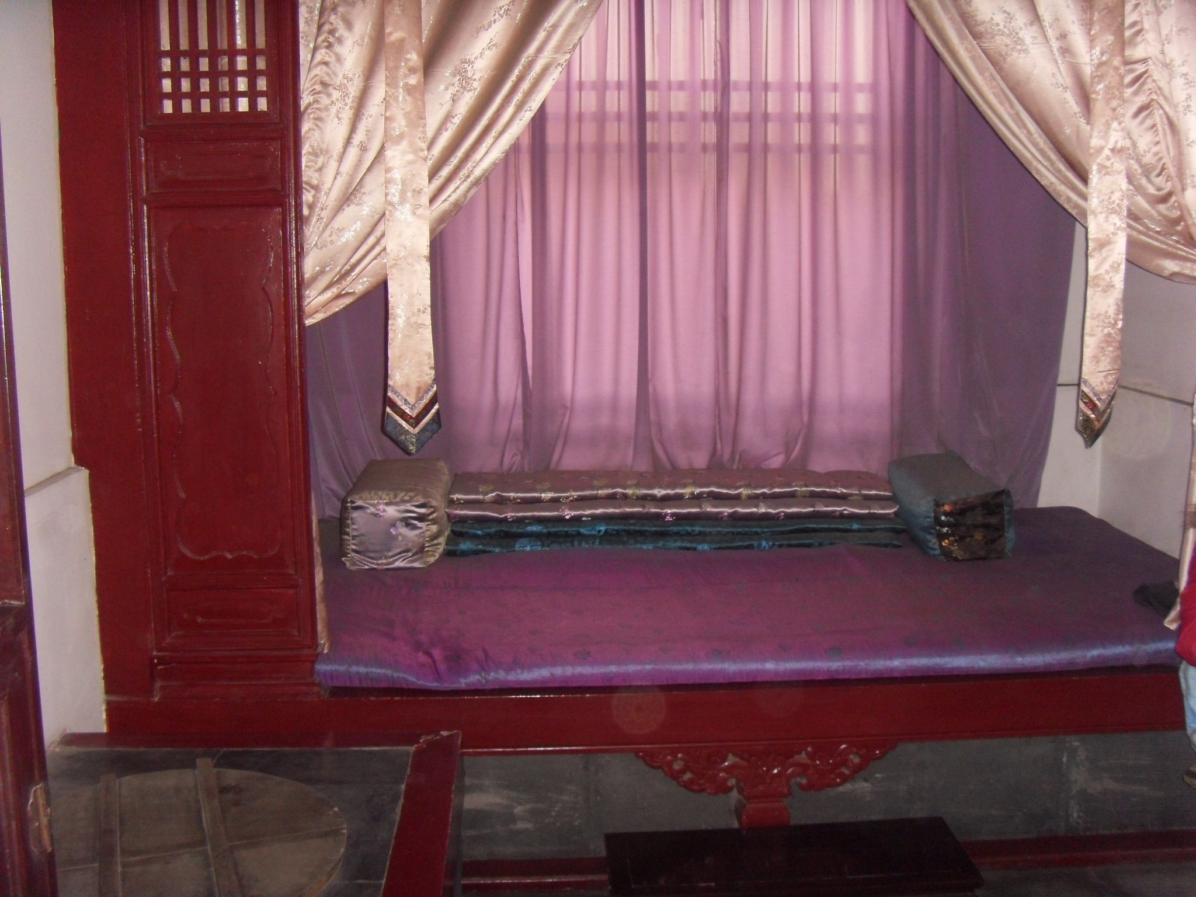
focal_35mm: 39
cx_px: 598
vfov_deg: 36.8
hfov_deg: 47.9
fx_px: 1347
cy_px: 448
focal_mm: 6.6
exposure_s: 1/45
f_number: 3.5
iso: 400
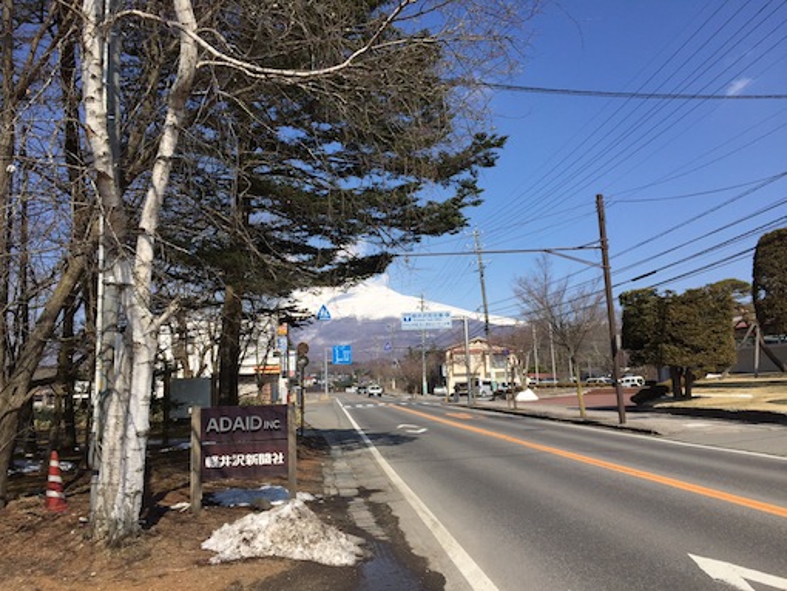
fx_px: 660
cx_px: 394
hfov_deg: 61.6
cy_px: 296
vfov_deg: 48.3
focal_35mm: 29
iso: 32
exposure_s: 1/3049
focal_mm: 4.15
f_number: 2.2
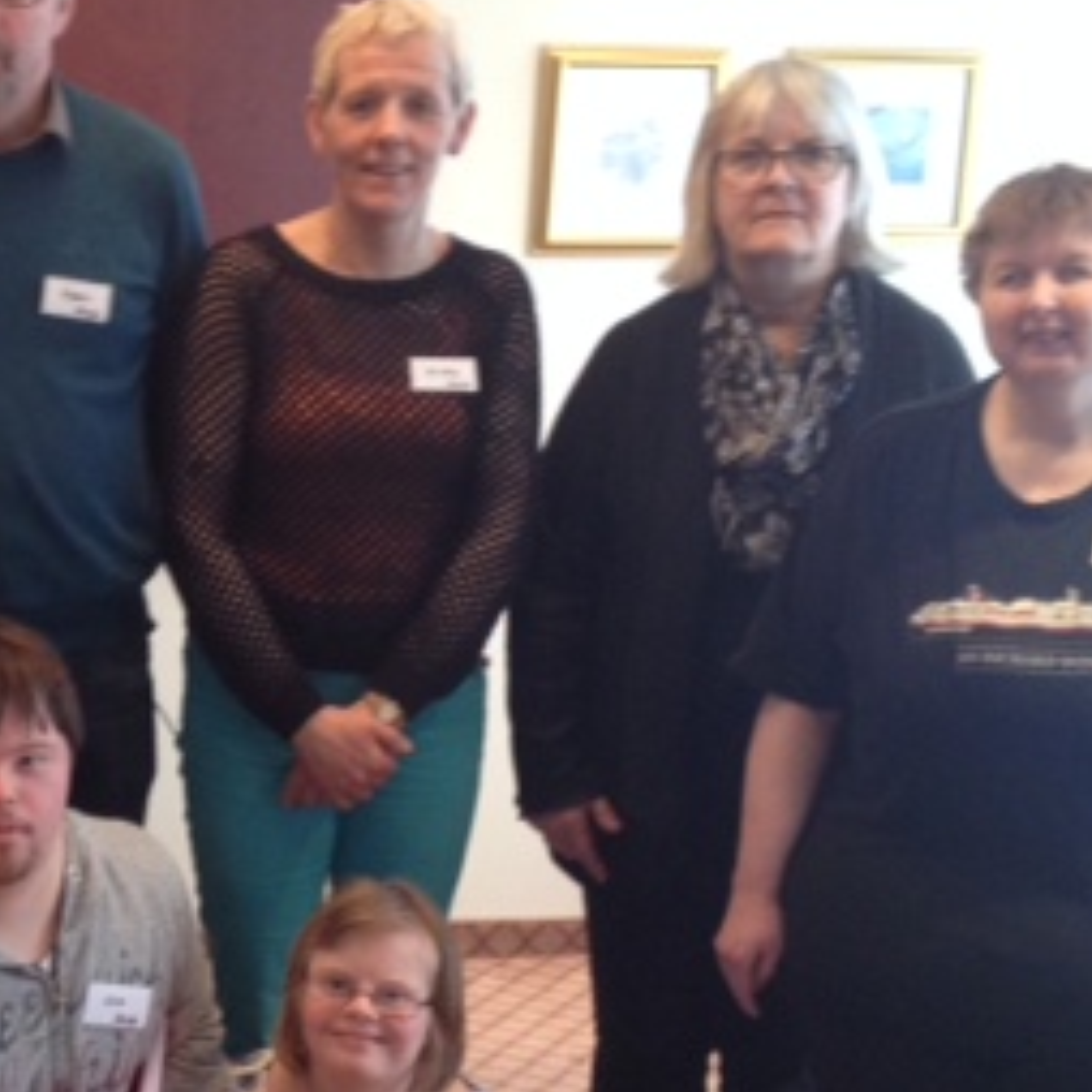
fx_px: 2784
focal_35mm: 78
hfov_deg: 21.6
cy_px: 688
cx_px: 64
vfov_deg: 22.1
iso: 125
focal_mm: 4.28
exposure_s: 1/20
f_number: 2.4
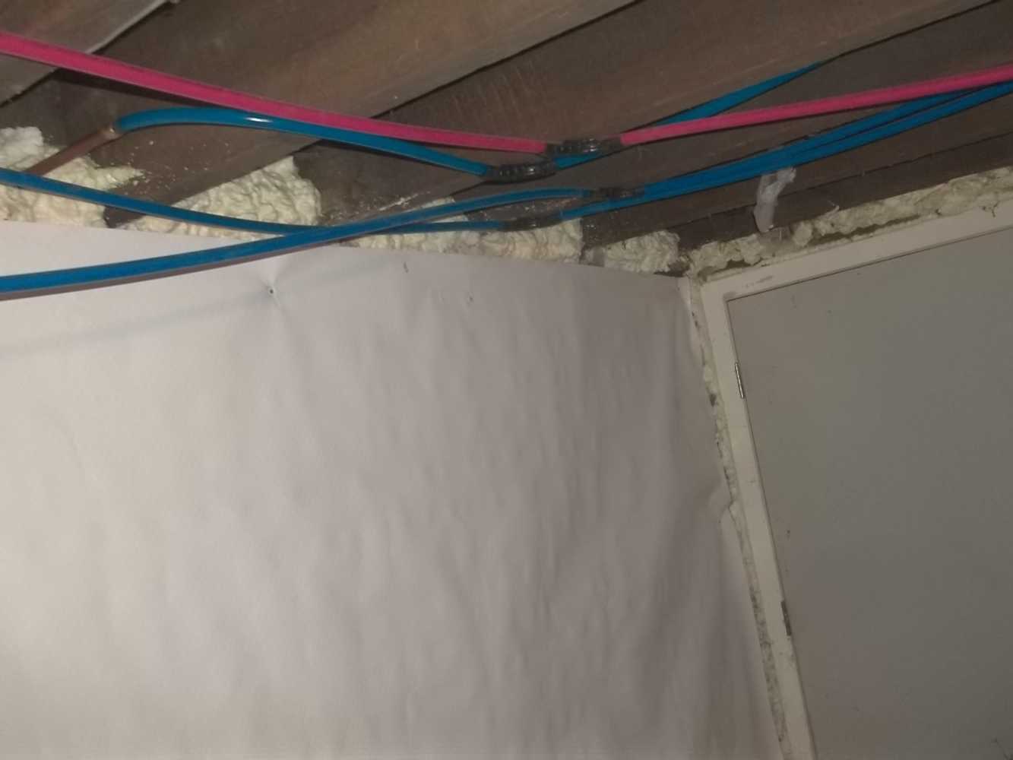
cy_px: 380
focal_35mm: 33
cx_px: 506
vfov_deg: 43.0
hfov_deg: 55.3
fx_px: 966
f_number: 3.3
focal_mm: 5.9
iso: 160
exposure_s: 1/30
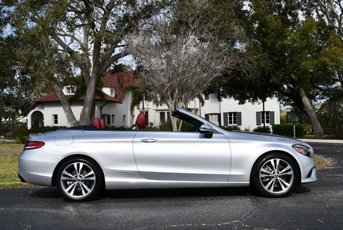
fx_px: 458
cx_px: 172
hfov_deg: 41.1
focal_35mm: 48
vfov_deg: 28.1
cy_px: 115
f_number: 9
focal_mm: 24
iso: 100
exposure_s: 1/320
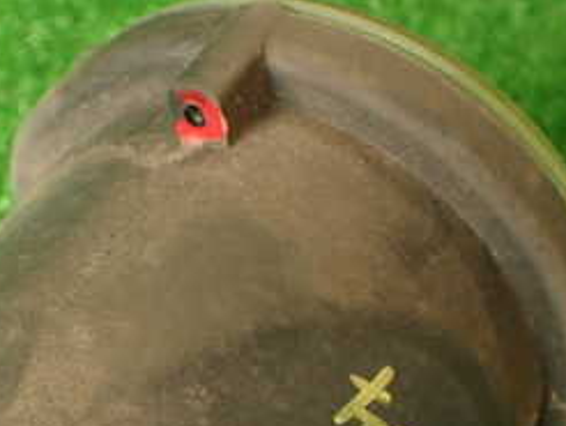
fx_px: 1277
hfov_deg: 24.8
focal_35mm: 78
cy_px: 442
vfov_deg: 18.4
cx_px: 175
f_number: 2.4
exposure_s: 1/60
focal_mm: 5.79
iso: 200
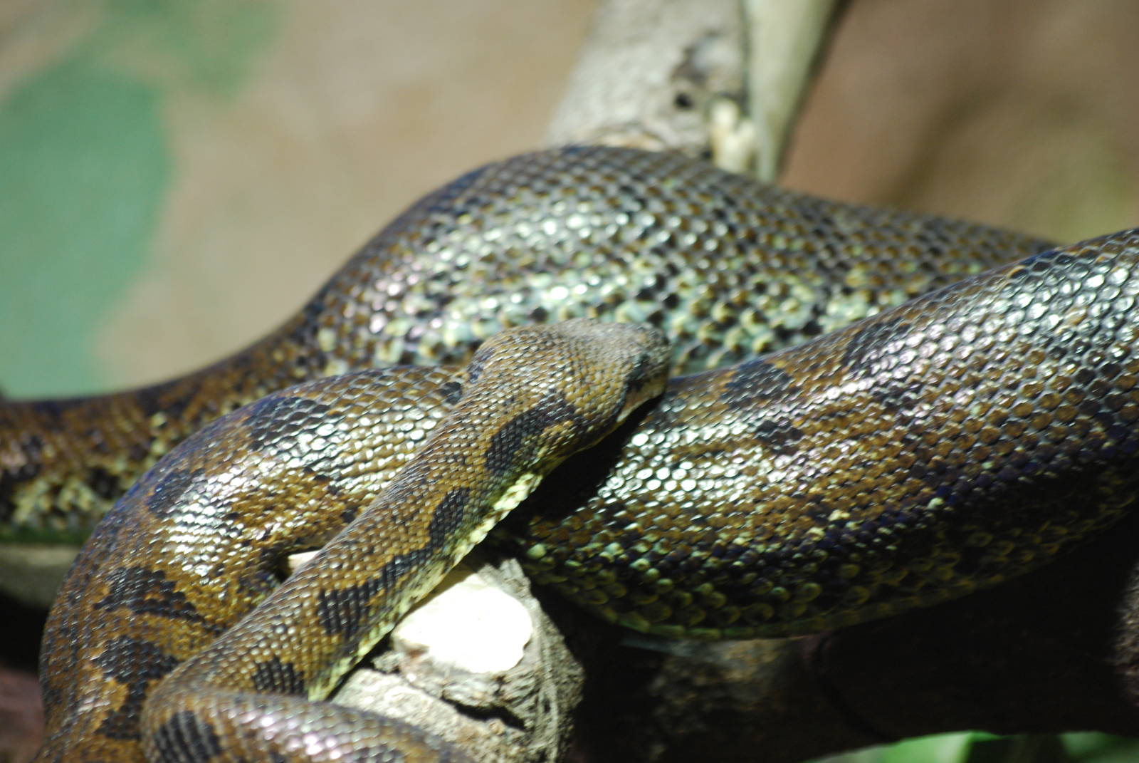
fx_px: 10453
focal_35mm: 330
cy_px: 382
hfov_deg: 6.2
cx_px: 570
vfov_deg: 4.2
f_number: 5.3
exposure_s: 1/40
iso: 400
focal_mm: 220
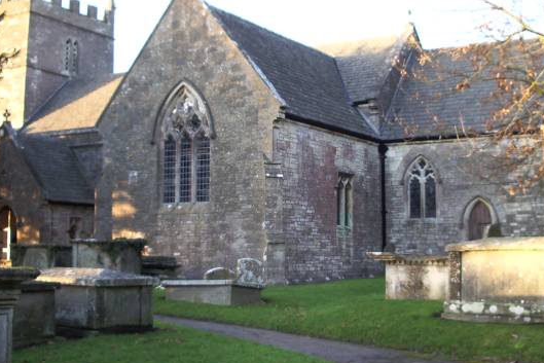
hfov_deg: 36.2
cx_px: 292
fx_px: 831
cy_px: 176
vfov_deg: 24.6
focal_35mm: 55
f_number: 2.6
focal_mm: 5.8
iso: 100
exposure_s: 1/80
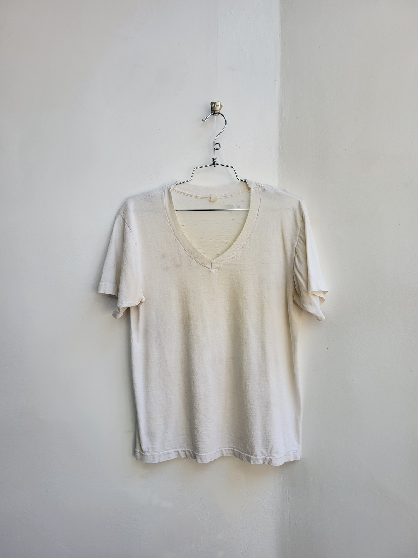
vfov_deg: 67.3
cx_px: 209
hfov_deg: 53.1
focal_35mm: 26
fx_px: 419
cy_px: 279
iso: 40
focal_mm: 5.4
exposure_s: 1/120
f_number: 1.8
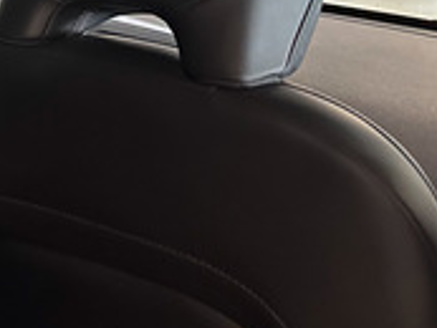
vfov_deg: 16.2
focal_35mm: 83
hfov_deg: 20.6
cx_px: -195
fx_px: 1049
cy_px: -177
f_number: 1.78
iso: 800
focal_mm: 6.86
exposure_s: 1/50
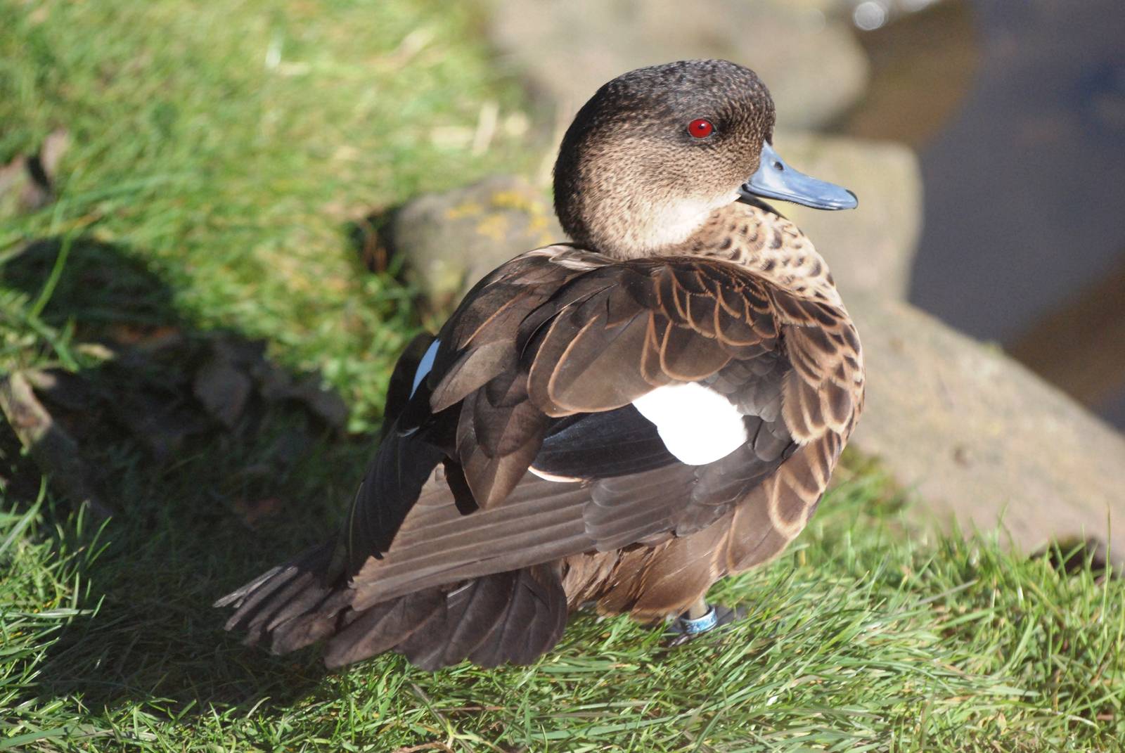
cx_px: 562
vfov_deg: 6.1
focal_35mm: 225
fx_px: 7040
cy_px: 376
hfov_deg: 9.1
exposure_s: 1/2000
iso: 1000
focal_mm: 150
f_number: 6.3
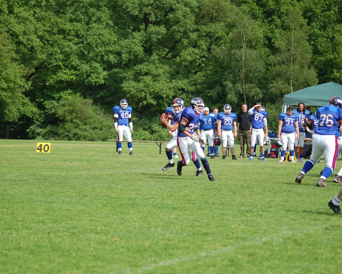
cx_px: 180
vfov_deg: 9.1
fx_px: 1721
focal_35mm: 170
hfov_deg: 11.3
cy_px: 137
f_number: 4.5
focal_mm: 100
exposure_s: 1/1000
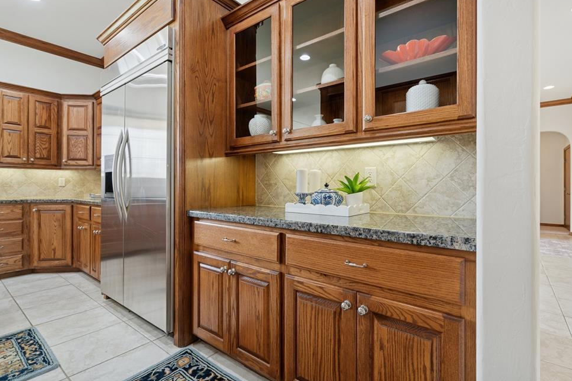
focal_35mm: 17
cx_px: 293
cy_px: 195
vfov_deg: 70.4
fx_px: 270
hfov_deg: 93.3
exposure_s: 1/15
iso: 200
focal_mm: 16
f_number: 7.1
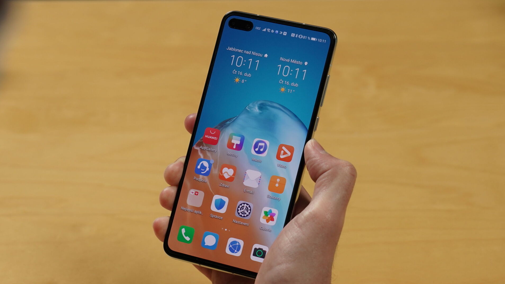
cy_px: 145
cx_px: 254
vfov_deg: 16.3
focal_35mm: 74
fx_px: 991
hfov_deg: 28.6
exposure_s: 1/125
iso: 800
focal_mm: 70
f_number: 5.6
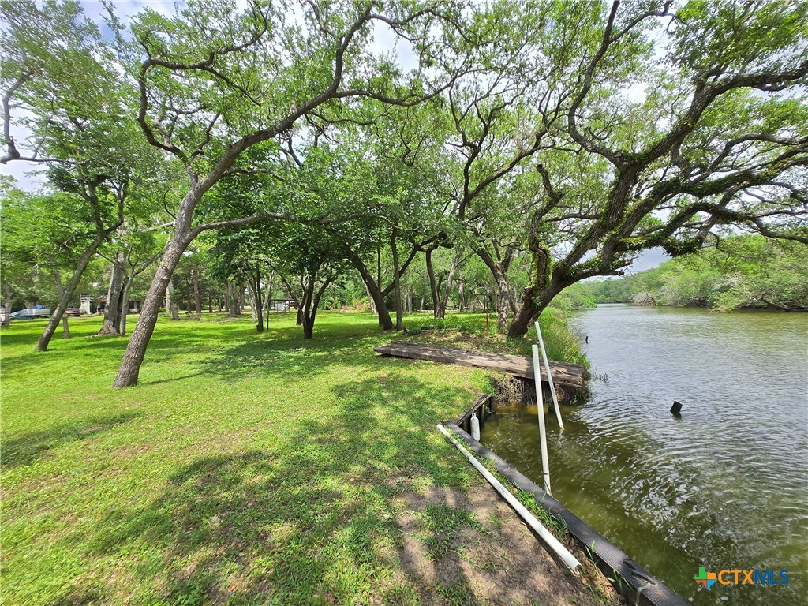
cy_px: 303
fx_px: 303
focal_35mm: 13
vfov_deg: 89.9
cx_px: 404
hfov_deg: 106.2
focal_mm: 1.7
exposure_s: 1/670
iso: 25
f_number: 2.2
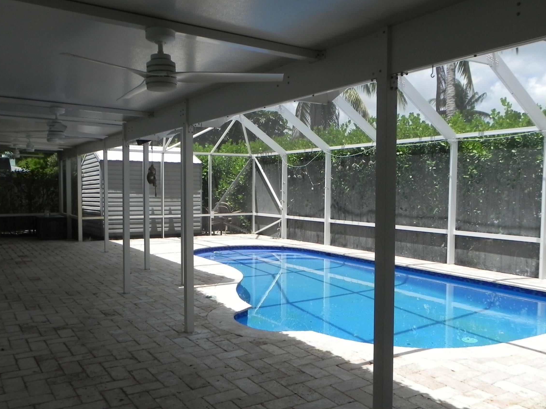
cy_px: 221
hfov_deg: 55.2
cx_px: 239
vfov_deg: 42.9
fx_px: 521
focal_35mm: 33
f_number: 6.3
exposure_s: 1/322
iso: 160
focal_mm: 4.6
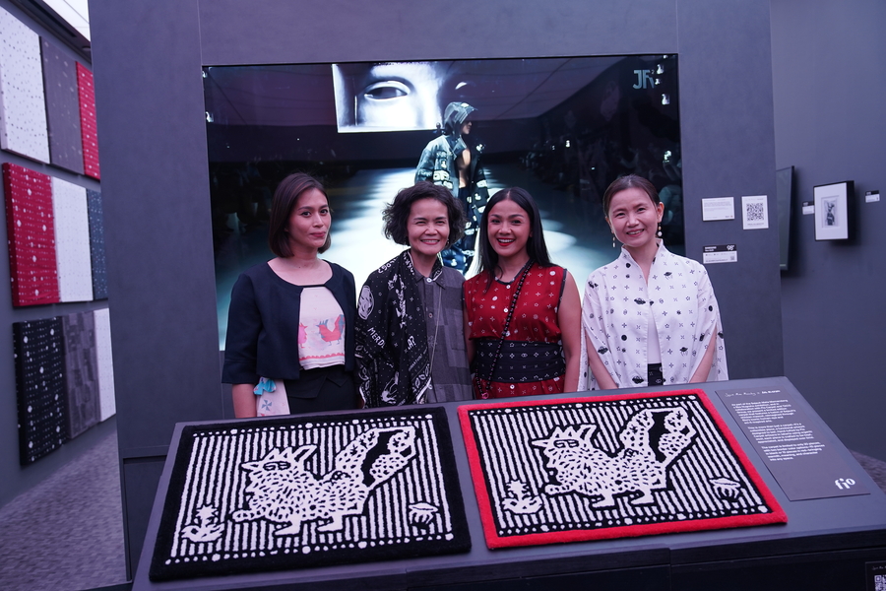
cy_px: 296
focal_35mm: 33
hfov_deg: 57.2
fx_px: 812
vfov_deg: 40.0
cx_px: 443
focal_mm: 33
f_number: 2.8
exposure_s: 1/125
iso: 320
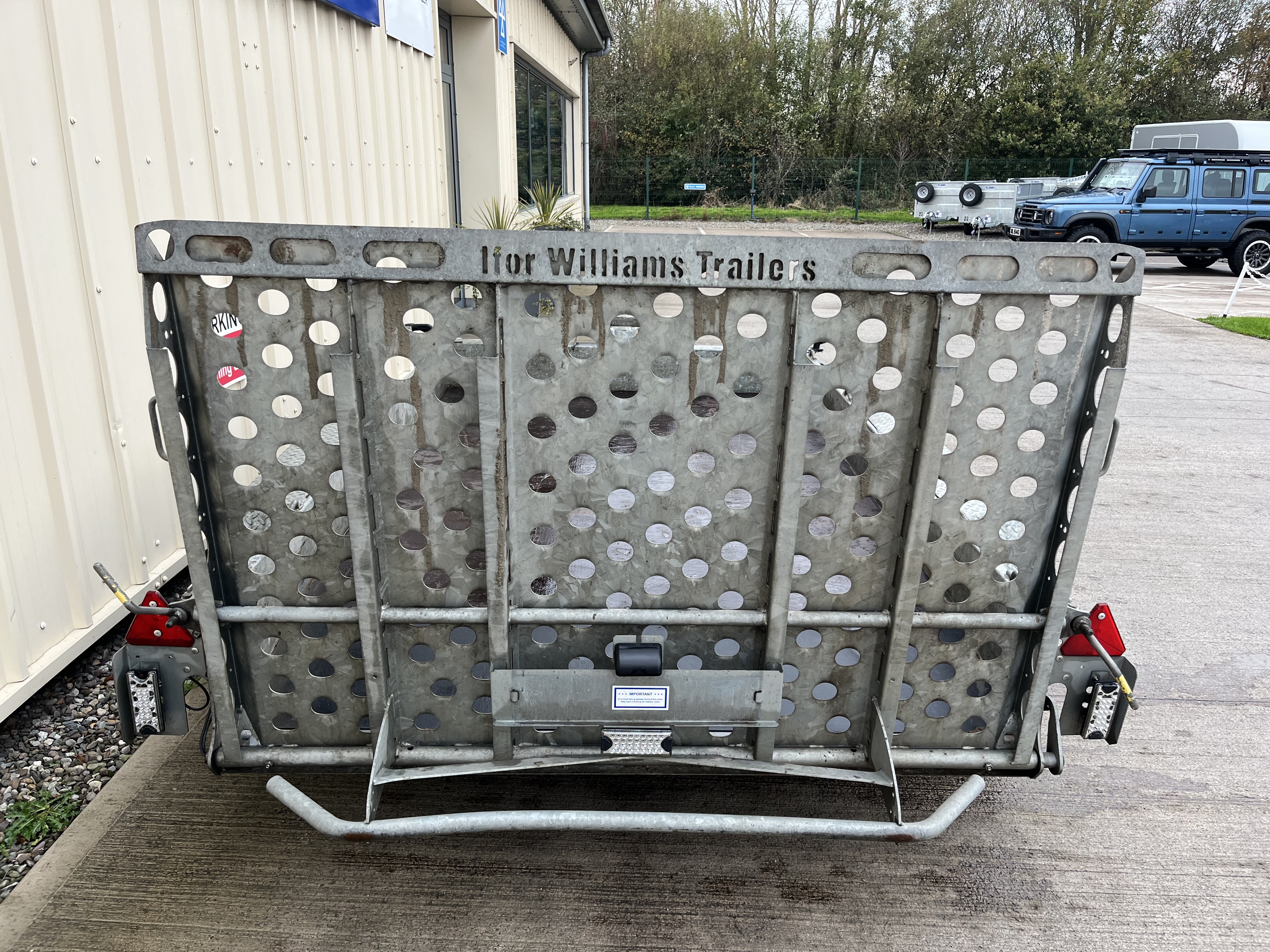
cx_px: 635
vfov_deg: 53.1
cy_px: 476
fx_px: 954
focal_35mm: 26
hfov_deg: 67.3
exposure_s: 1/121
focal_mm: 5.1
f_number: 1.6
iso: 40
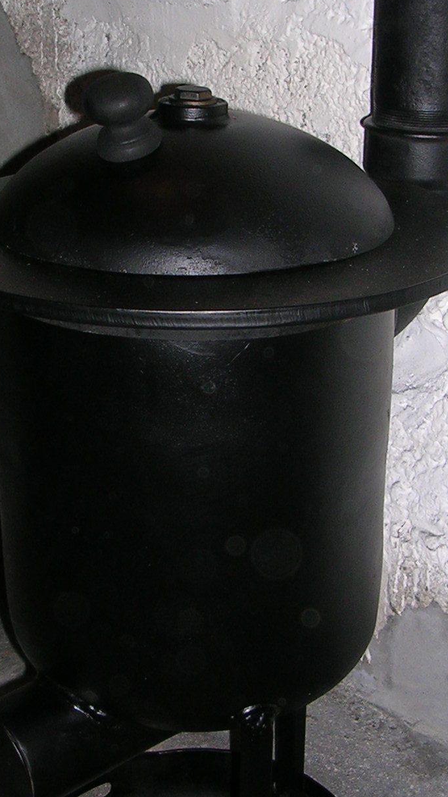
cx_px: 184
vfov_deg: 30.2
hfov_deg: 17.2
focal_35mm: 70
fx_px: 1479
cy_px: 390
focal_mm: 5.8
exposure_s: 1/60.1
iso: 50
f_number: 2.8
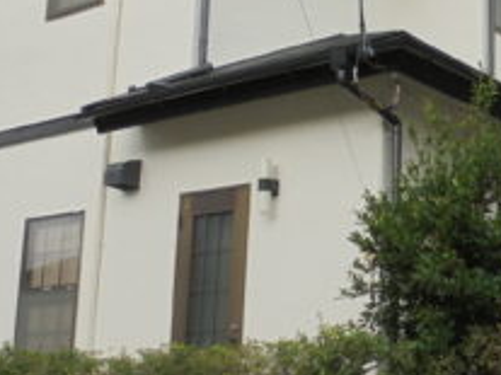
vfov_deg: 18.0
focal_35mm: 82
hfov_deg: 23.7
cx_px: 363
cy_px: 151
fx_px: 1186
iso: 100
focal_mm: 6.1
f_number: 4
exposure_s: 1/160
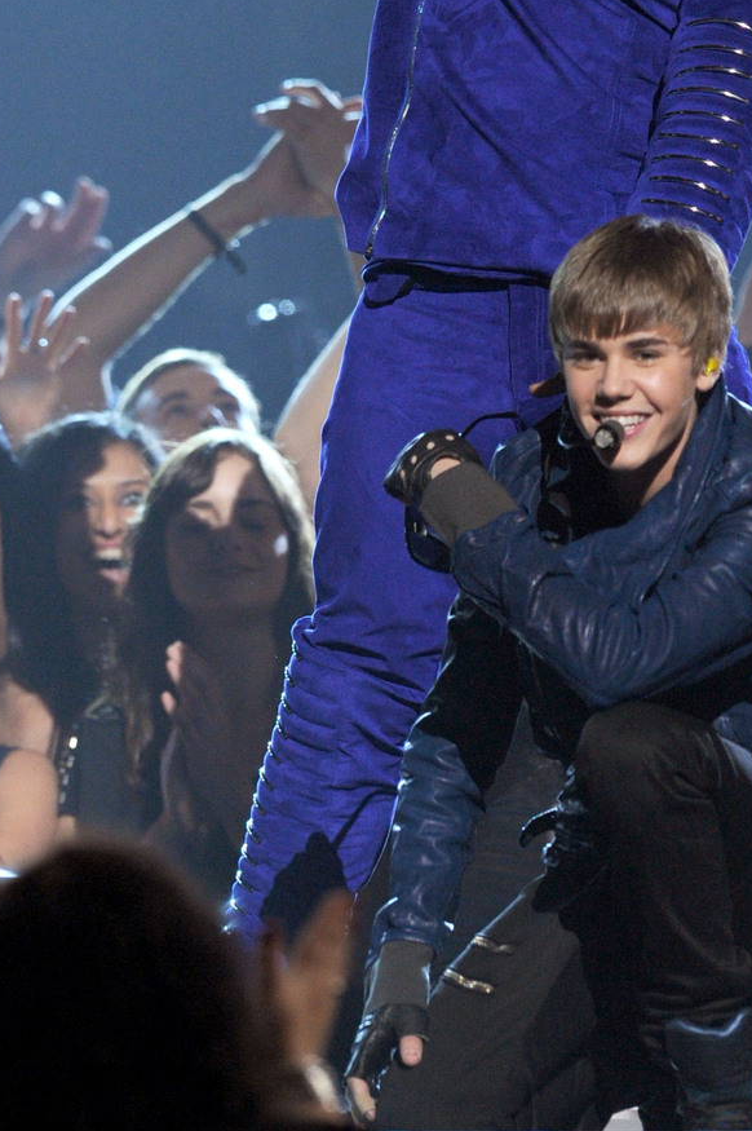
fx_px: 21119
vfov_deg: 3.1
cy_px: 202
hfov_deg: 2.0
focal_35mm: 673
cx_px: 612
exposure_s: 1/320
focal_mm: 400
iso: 2500
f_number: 5
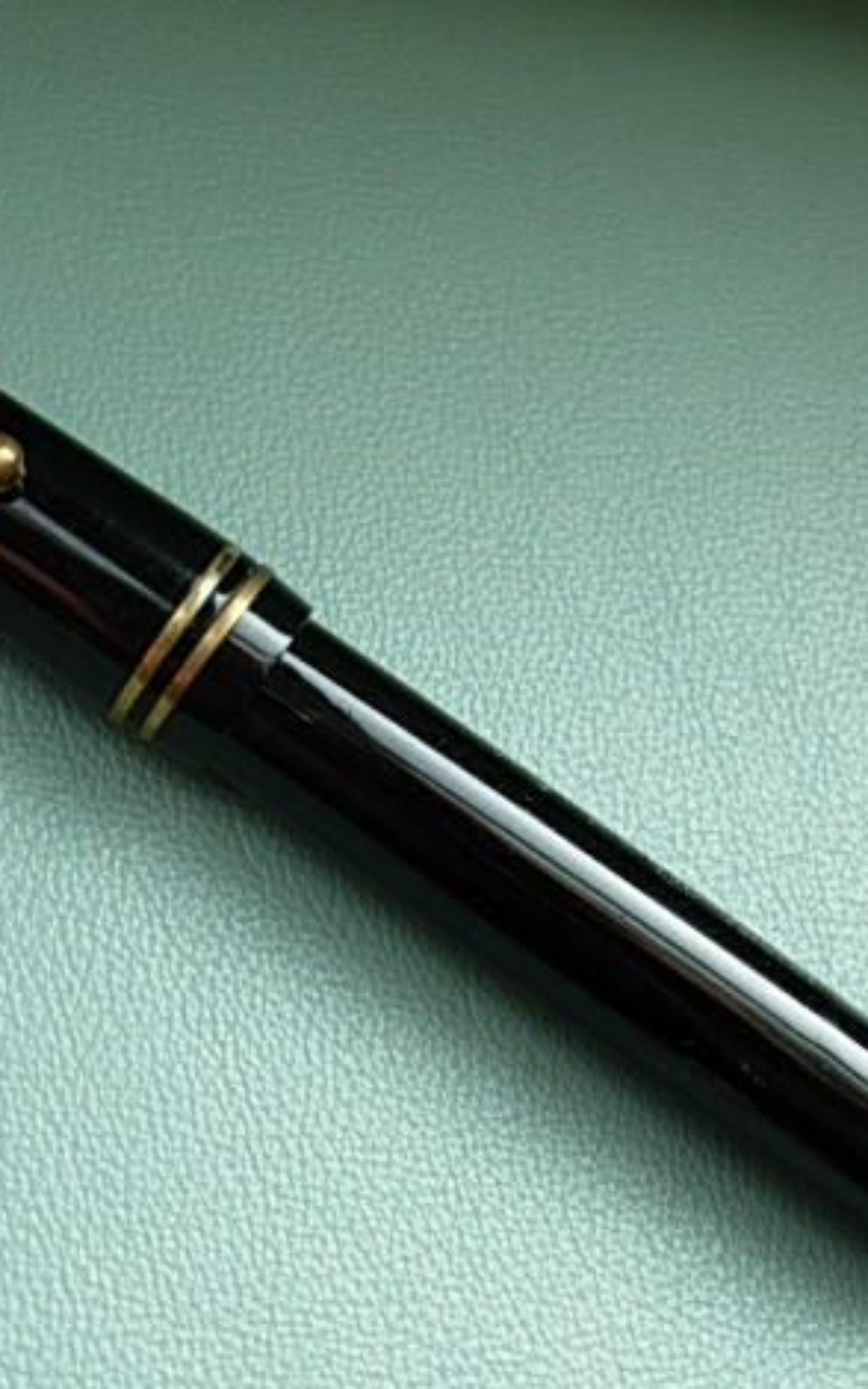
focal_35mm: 52
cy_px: 686
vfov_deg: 38.9
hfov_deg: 24.7
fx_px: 1967
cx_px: 242
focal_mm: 7.5
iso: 50
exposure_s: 1/117
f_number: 3.4
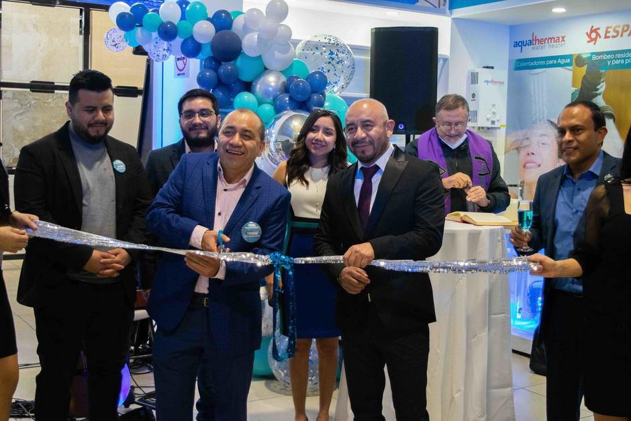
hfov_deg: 42.3
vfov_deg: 29.0
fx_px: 815
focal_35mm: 46
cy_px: 210
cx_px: 316
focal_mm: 31
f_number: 4.2
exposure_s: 1/100
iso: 1600
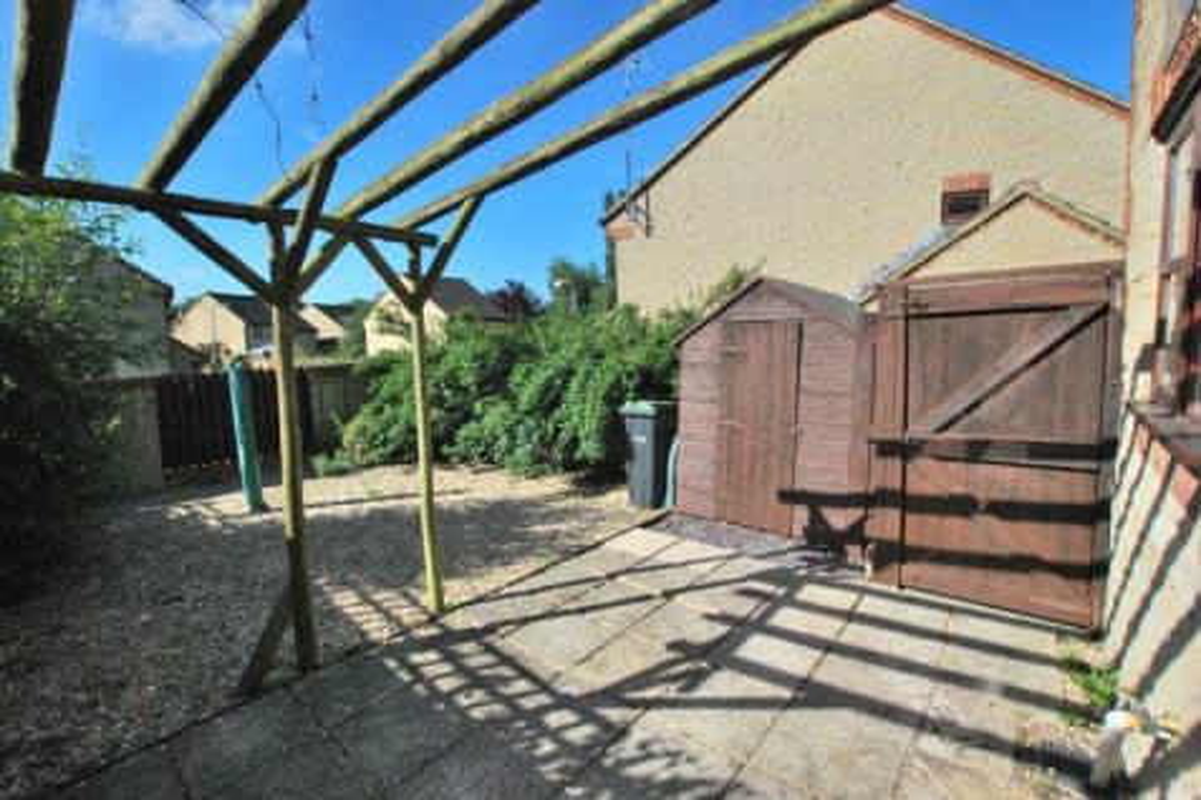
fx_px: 500
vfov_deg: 77.3
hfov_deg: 100.4
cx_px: 600
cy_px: 400
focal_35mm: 15
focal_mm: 10
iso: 800
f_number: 13
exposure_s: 1/640
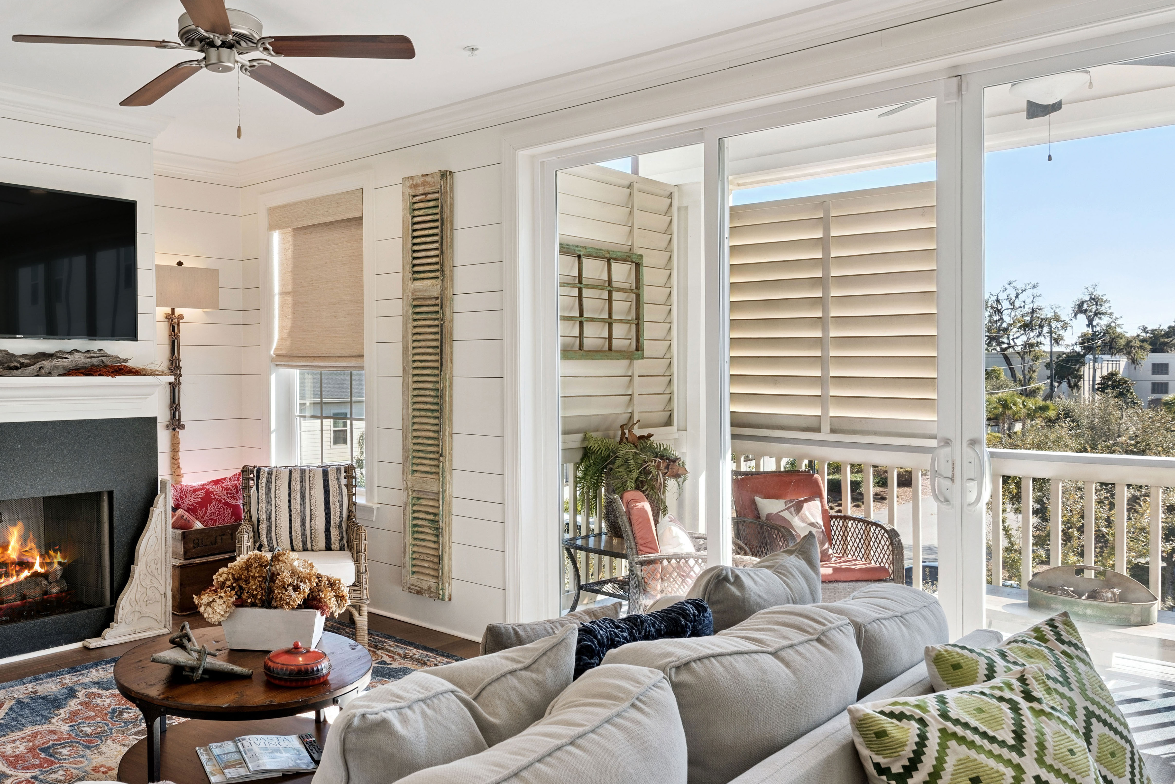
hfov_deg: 62.8
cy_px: 353
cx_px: 341
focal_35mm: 28
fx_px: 914
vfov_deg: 46.3
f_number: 8
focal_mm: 17
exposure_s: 1/160
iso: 250
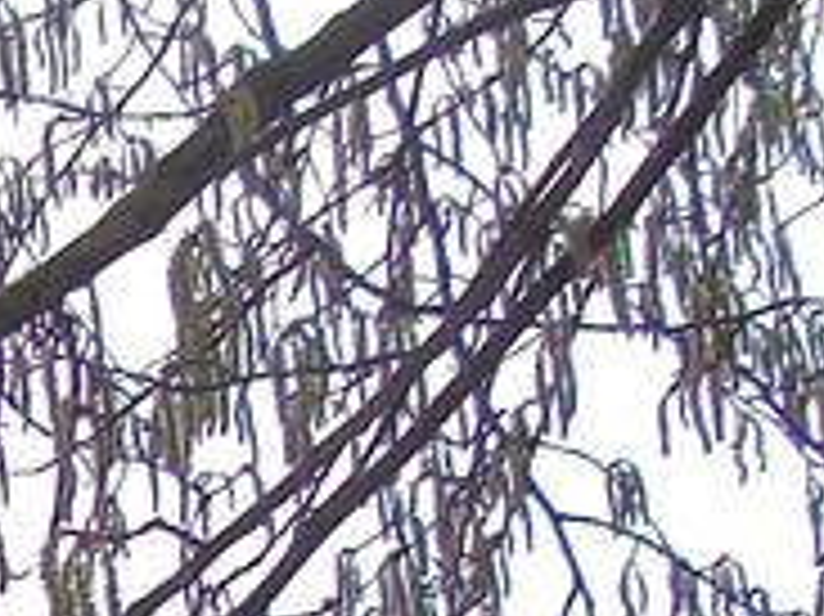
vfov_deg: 6.1
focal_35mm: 223
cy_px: 1924
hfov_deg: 7.6
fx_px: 5305
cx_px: -1815
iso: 80
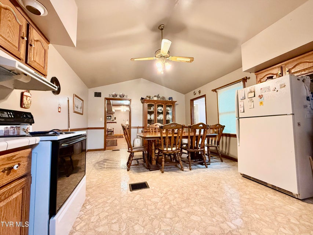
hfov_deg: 102.1
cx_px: 156
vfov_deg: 85.7
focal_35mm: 14
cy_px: 118
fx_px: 127
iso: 400
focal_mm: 2.22
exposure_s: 1/60
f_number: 2.2
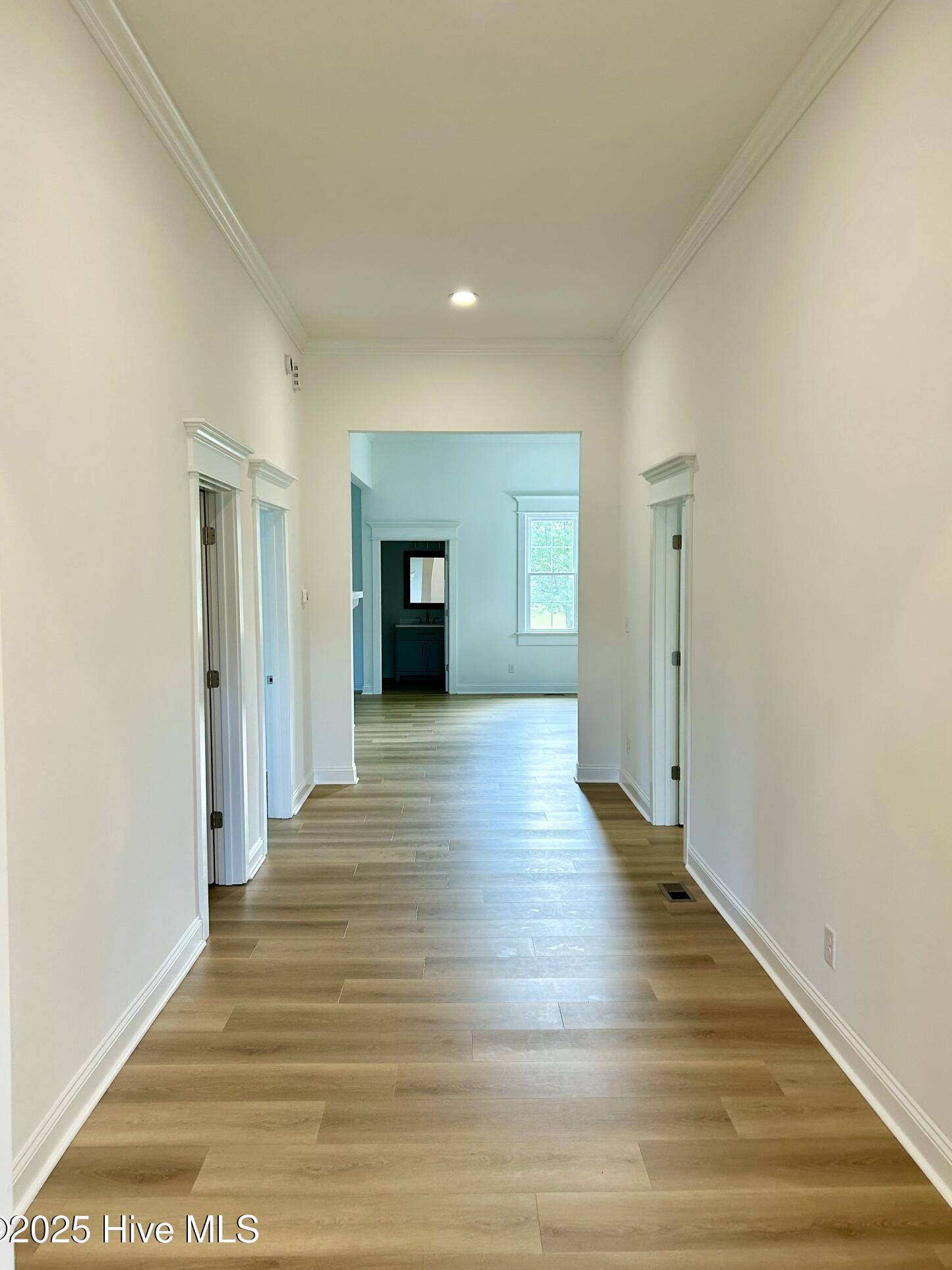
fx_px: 990
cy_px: 630
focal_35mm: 27
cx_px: 473
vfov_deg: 65.3
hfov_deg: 51.3
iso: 100
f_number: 1.5
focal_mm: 5.7
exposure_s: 1/120
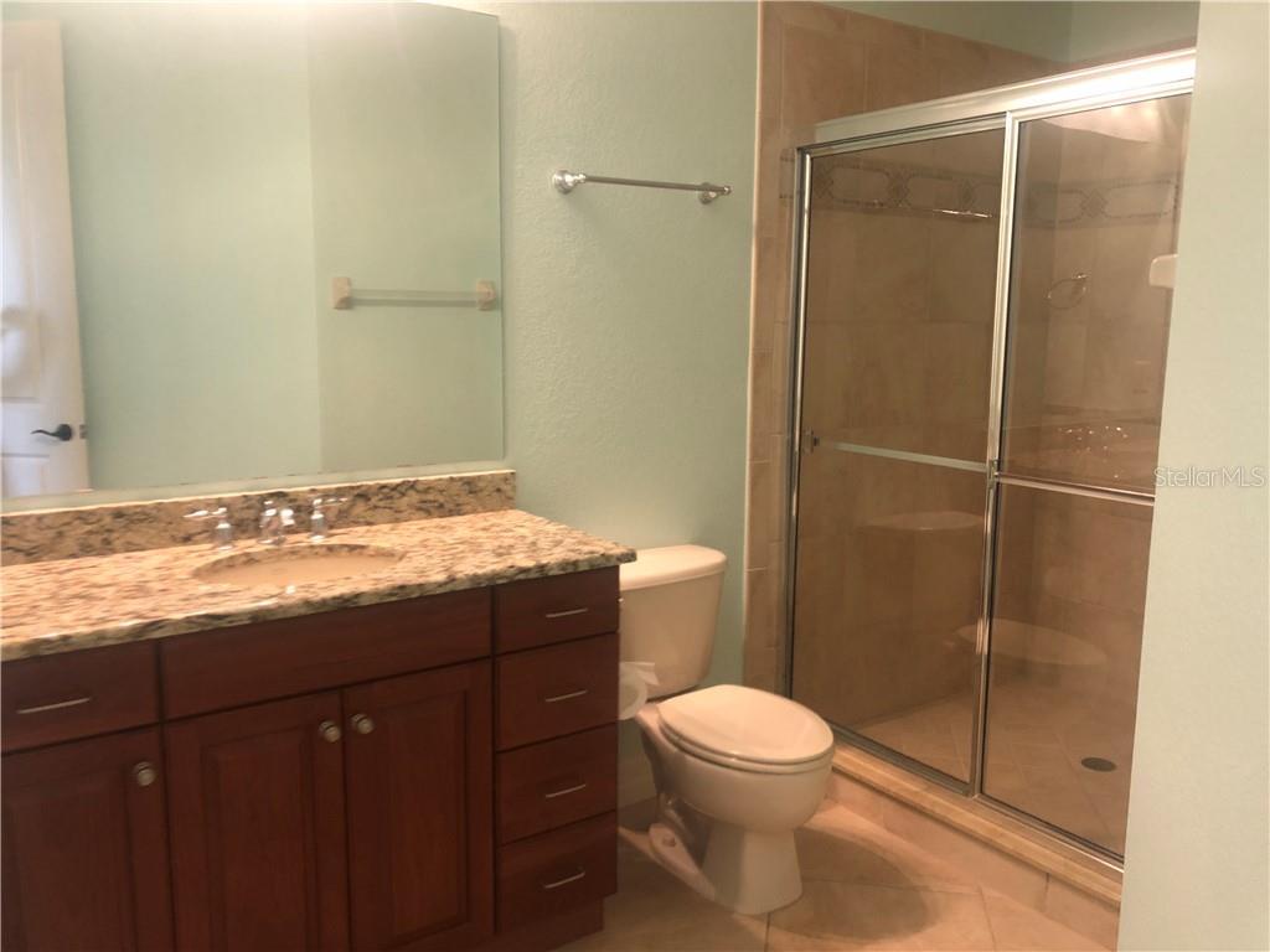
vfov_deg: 49.7
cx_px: 635
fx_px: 1027
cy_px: 476
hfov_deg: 63.4
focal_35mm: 28
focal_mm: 4
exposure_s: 1/15
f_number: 1.8
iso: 40
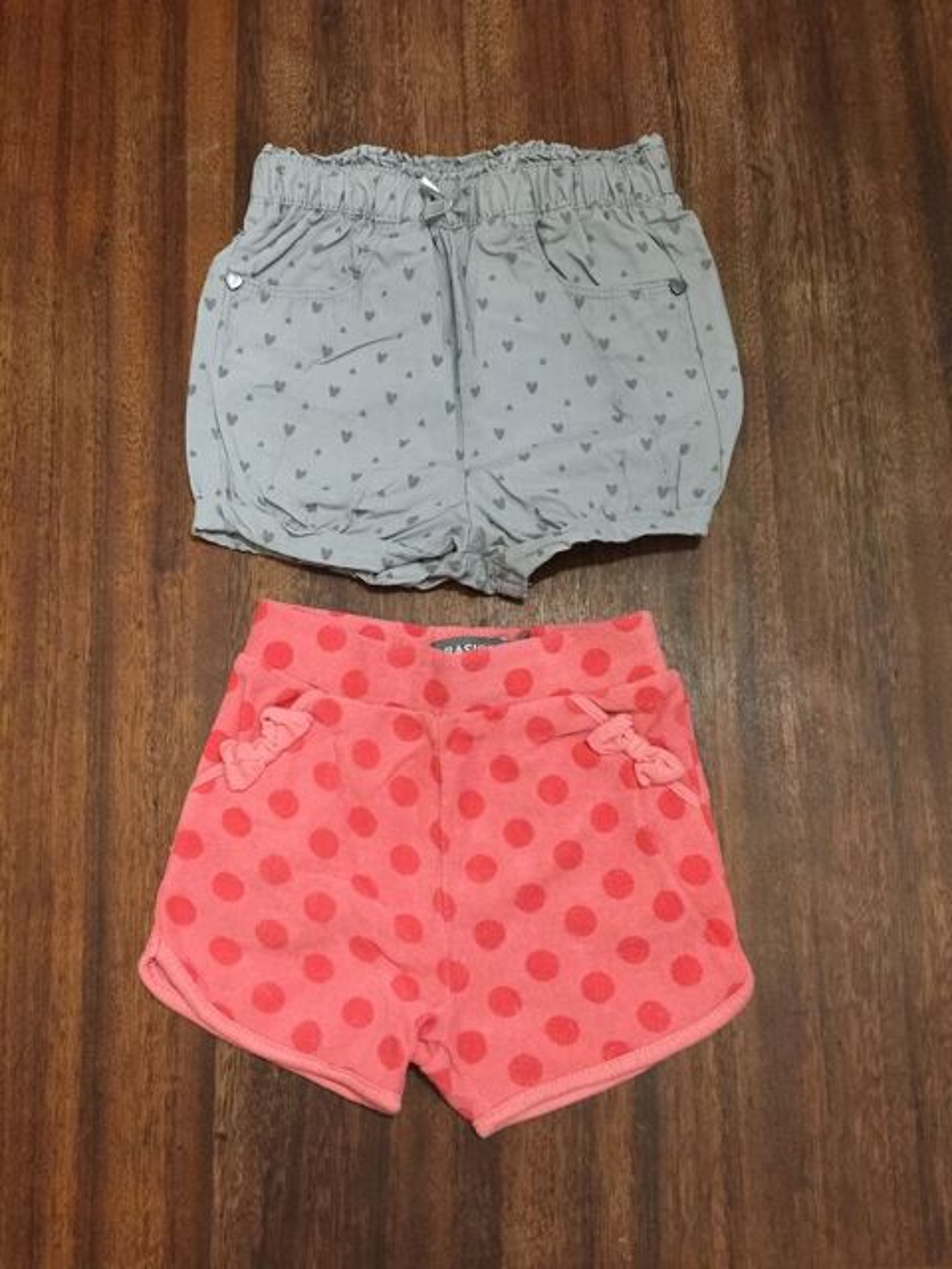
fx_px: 1063
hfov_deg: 48.2
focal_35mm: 29
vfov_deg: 61.7
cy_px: 634
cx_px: 476
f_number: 2.2
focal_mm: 4.15
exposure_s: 1/8
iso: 125
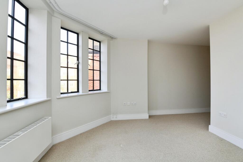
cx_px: 122
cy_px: 81
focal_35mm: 15
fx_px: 101
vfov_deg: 77.3
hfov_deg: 100.4
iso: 640
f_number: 8
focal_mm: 15
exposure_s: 1/125
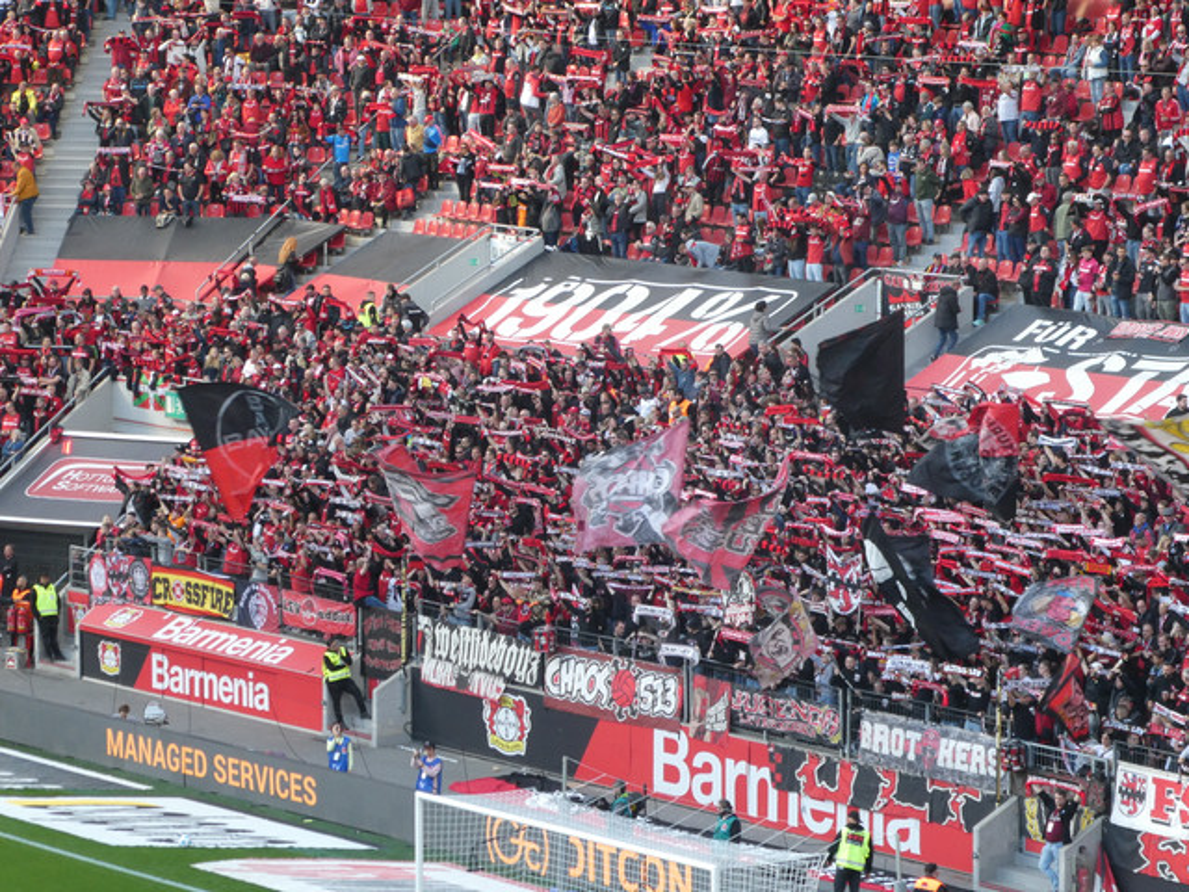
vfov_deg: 9.3
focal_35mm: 160
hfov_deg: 12.3
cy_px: 446
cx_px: 594
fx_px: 5496
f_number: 5.5
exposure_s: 1/80
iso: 200
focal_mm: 28.7
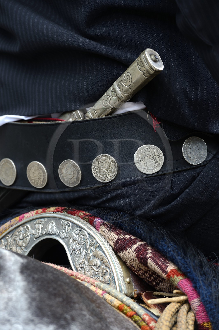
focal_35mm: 185
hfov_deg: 7.4
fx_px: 1690
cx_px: 110
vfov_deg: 11.1
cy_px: 165
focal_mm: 185
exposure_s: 1/200
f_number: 7.1
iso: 400
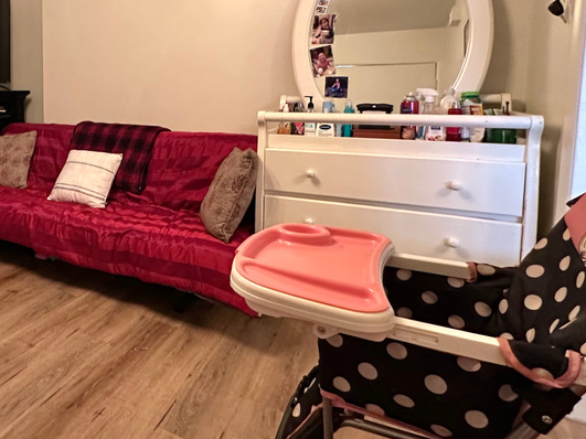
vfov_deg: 49.8
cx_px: 76
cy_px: 126
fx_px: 457
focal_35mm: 27
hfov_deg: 57.6
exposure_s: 1/60
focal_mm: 2.22
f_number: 2.2
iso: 500
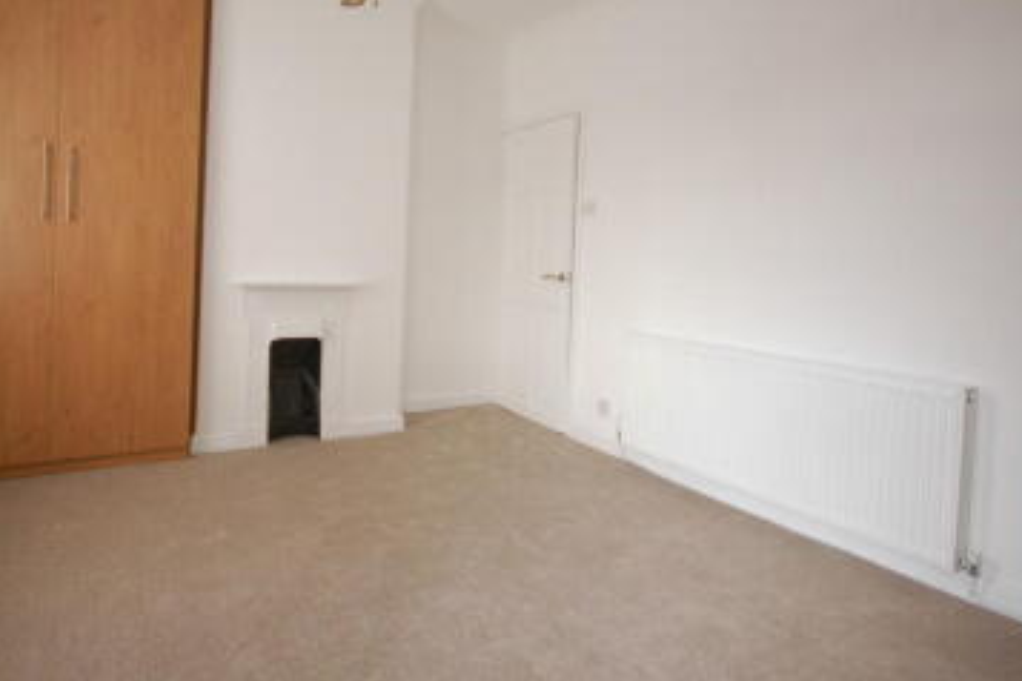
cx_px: 449
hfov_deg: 83.6
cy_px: 245
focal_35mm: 20
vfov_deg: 60.9
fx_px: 568
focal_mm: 10
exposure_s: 1/50
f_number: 4
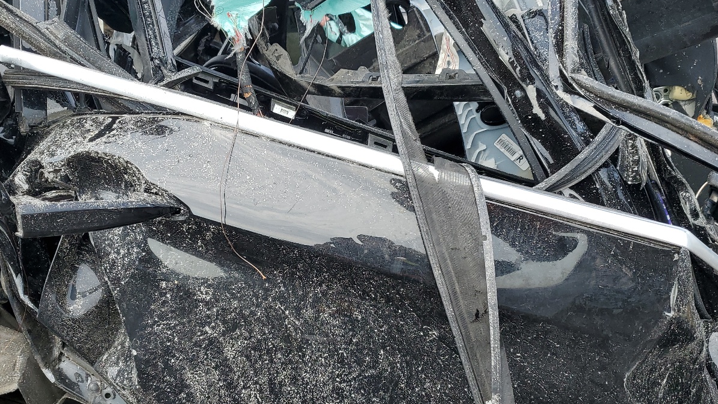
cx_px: 327
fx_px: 723
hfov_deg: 52.7
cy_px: 237
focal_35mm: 38
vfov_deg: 31.1
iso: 50
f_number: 1.5
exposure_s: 1/909
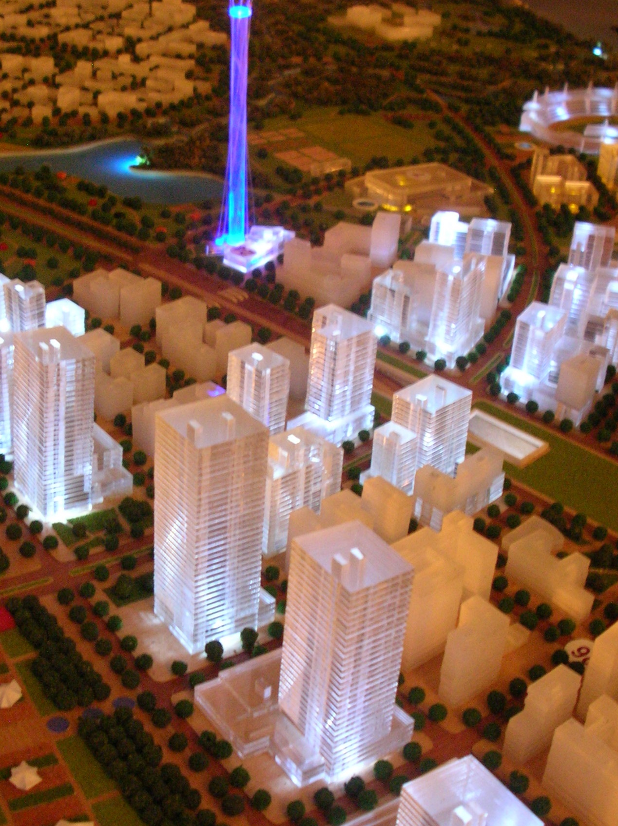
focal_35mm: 54
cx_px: 230
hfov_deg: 26.9
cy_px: 504
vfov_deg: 35.4
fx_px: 1288
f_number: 3
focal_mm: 6.6
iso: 200
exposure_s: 1/5.2
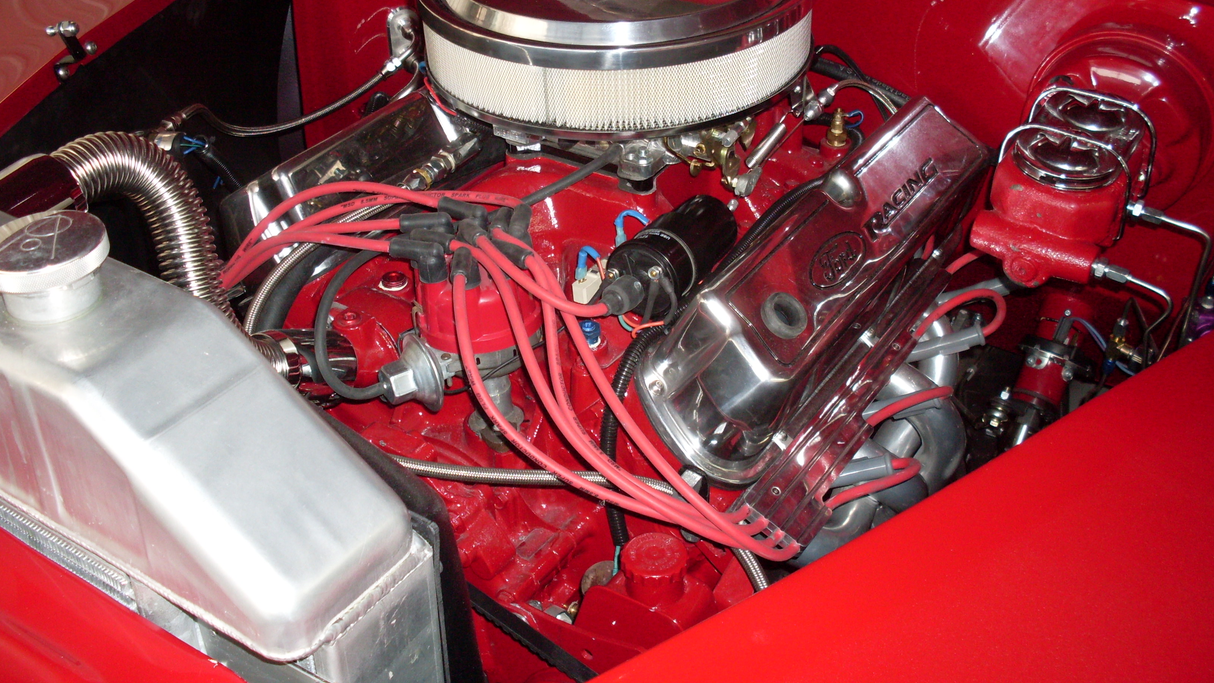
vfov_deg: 28.3
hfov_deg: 48.4
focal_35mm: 42
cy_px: 285
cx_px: 605
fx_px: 1352
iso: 100
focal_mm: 6.3
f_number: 2.8
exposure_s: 1/45
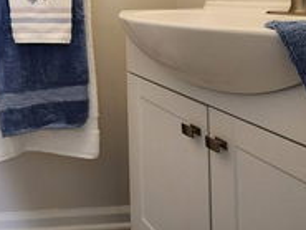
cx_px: -39
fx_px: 265
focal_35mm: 30
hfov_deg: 44.1
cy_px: -7
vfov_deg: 40.3
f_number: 2.2
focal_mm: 2.2
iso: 250
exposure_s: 1/60
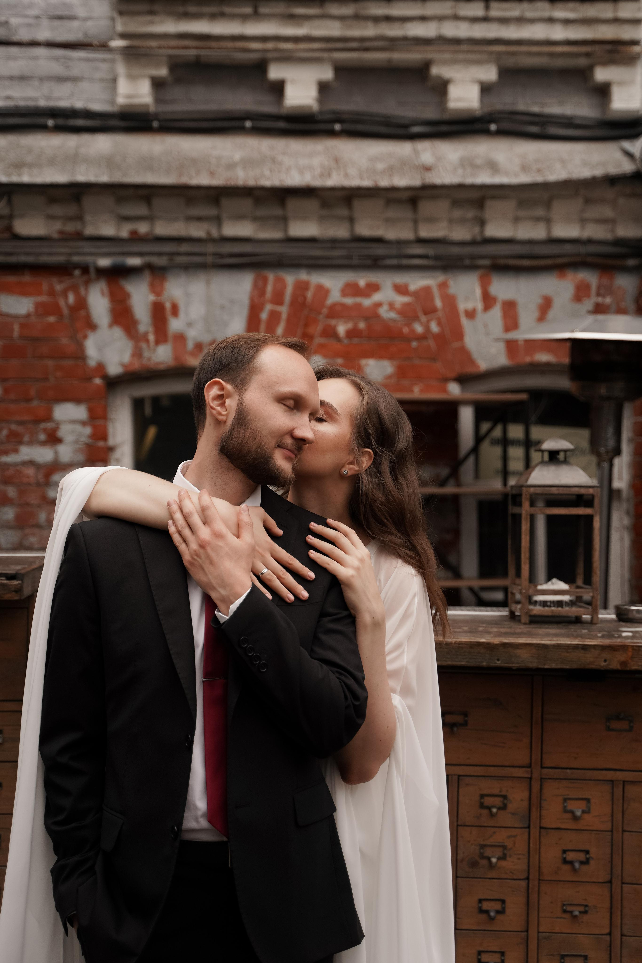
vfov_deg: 40.3
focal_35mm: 49
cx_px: 321
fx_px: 1311
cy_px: 482
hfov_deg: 27.5
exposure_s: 1/1000
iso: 250
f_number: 2.8
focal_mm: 49
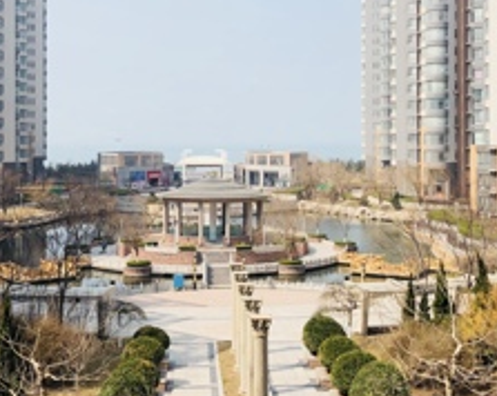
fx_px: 794
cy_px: 138
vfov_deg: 27.9
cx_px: 245
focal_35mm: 54
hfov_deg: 34.8
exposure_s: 1/2288
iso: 20
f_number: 1.8
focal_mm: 3.99
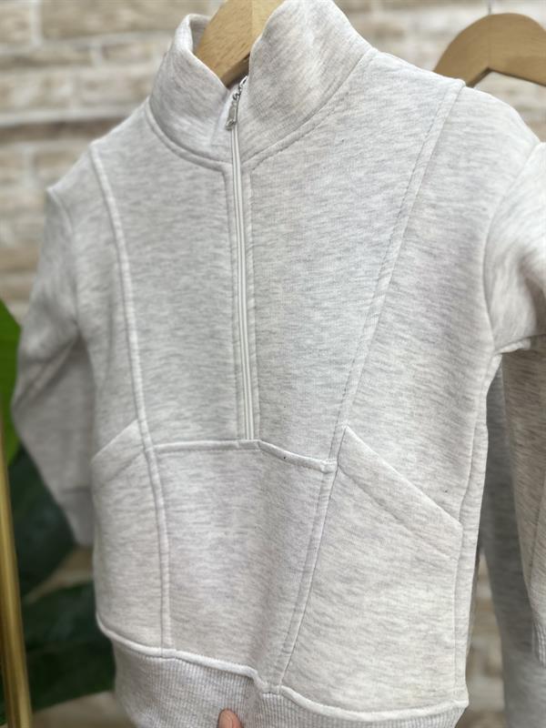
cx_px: 273
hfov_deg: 56.8
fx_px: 505
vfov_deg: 71.6
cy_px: 364
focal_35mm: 24
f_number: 1.78
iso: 64
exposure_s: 1/100
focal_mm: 6.86
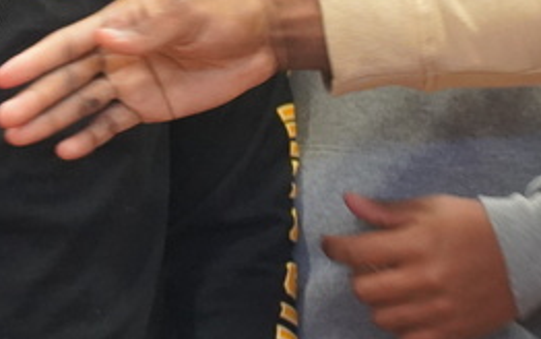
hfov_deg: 5.0
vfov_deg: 3.1
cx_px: -103
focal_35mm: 418
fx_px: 6166
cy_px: -228
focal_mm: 105
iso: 6400
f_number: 4
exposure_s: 1/160
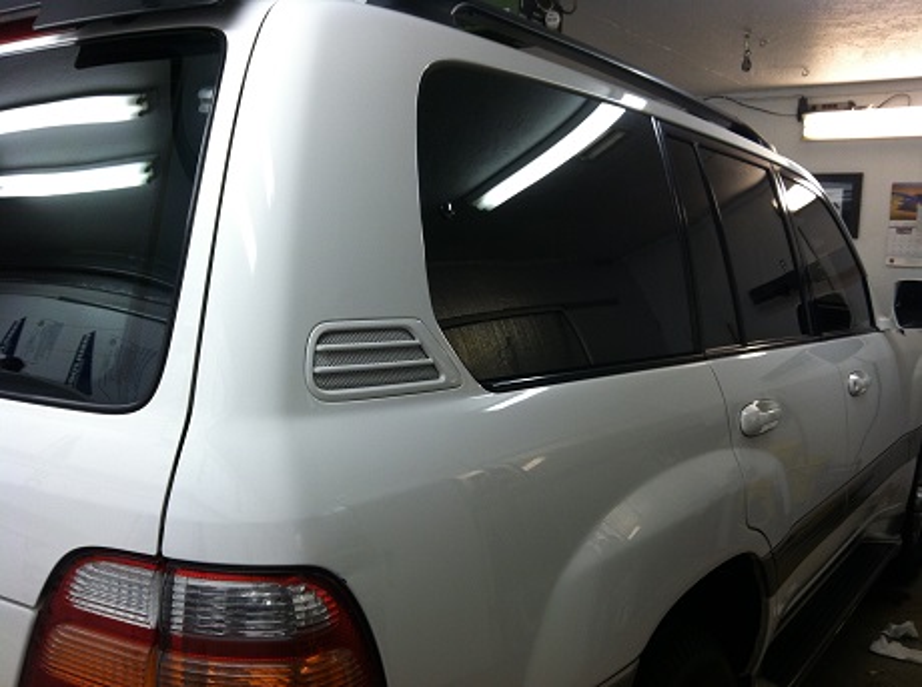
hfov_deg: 52.7
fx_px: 930
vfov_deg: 40.6
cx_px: 461
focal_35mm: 35
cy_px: 344
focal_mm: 3.85
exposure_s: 1/40
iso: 100
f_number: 2.8
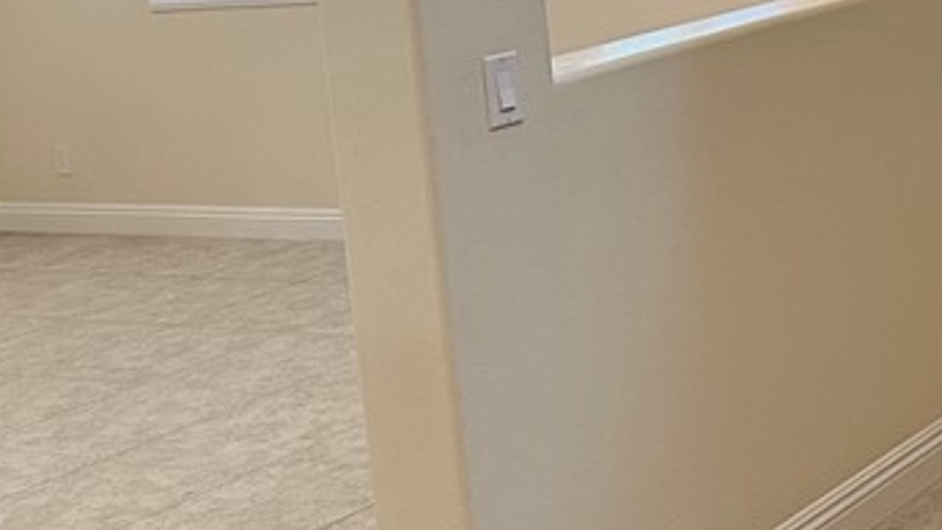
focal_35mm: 78
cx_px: 1104
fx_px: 1948
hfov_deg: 24.8
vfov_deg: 14.8
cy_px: -148
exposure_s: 1/60
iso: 320
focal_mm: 6.86
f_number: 1.78
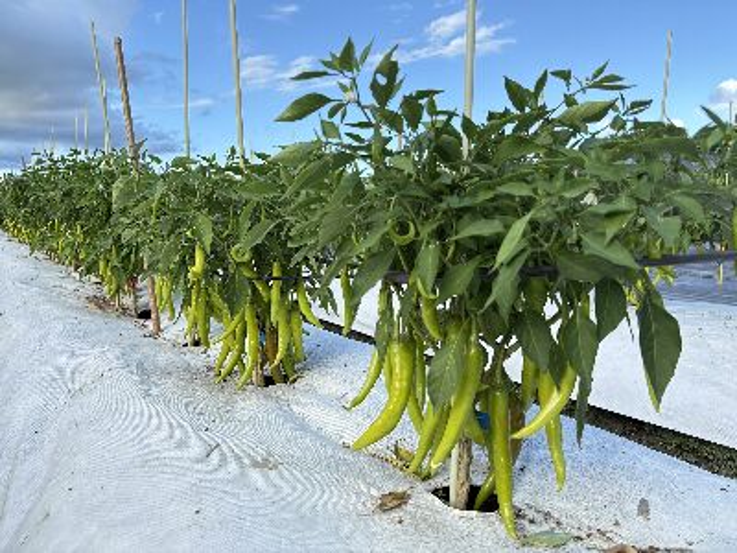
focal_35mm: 26
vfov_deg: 53.1
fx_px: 554
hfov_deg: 67.3
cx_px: 368
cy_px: 276
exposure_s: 1/701
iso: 50
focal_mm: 5.96
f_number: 1.6
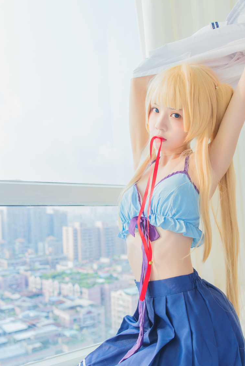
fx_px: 367
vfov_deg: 52.6
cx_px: 141
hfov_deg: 36.8
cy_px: 226
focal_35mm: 36
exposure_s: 1/160
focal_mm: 27
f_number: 3.2
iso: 160
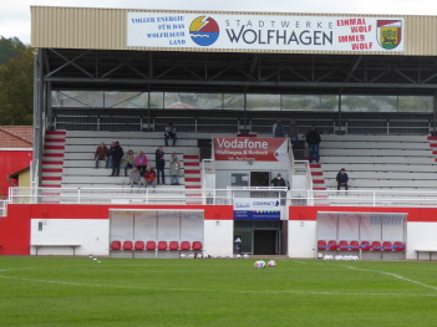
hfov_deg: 12.4
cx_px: 266
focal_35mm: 159
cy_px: 159
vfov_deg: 9.3
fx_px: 2007
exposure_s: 1/100
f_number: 5.2
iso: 80
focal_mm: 22.3
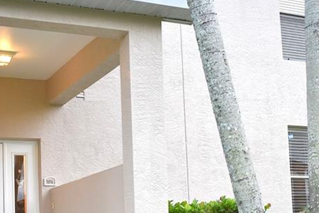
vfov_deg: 19.4
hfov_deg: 29.2
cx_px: 147
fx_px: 612
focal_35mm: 69
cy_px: 195
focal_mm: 20
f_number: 3.8
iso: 900
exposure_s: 1/125
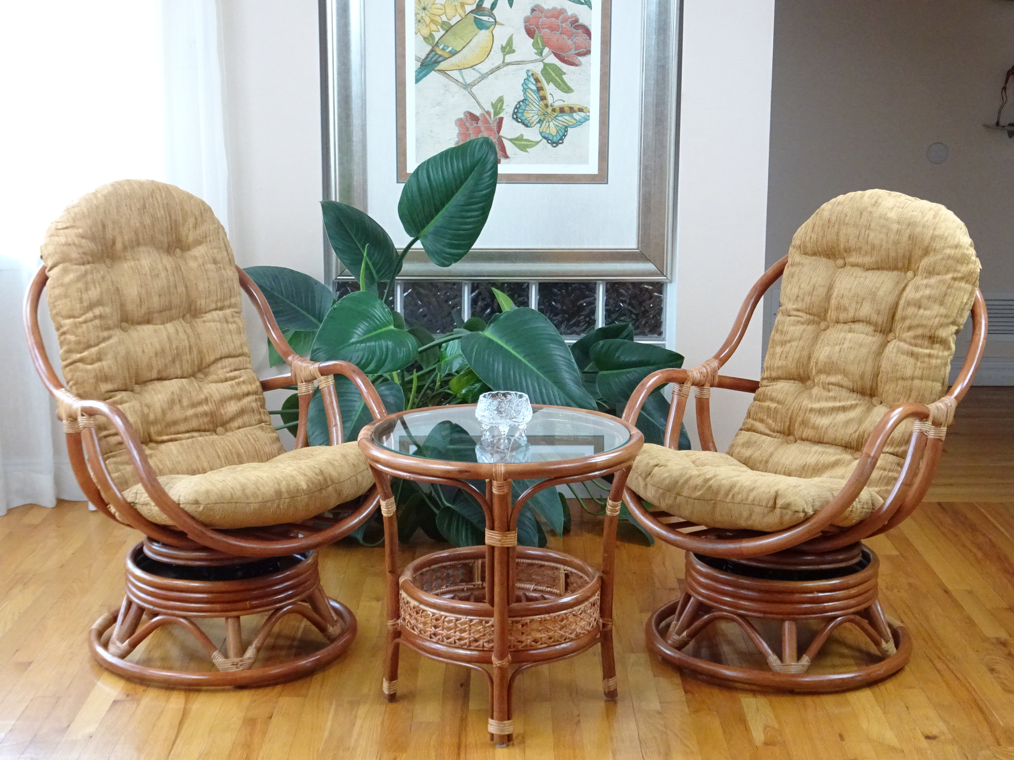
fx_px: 1640
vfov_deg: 26.1
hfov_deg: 34.3
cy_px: 380
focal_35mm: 56
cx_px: 507
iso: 800
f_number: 4.5
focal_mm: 9.52
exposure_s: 1/50
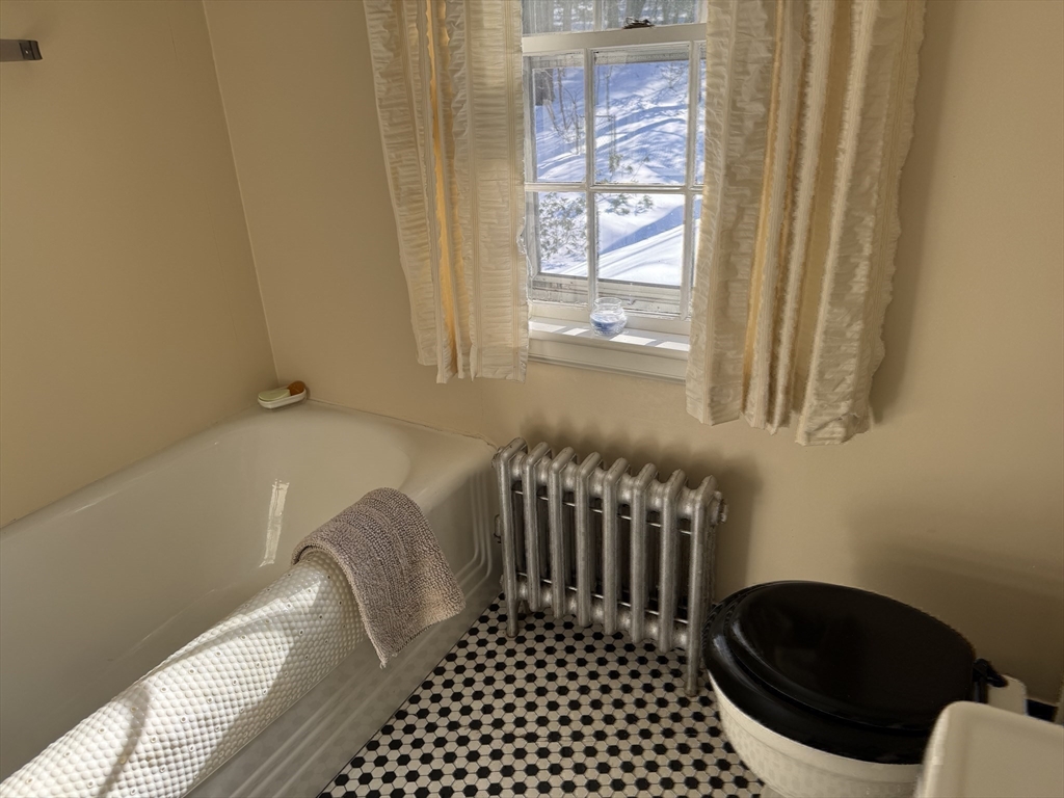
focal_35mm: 24
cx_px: 532
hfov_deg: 71.6
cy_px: 399
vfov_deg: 56.8
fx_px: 738
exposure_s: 1/495
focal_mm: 6.76
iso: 80
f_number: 1.78
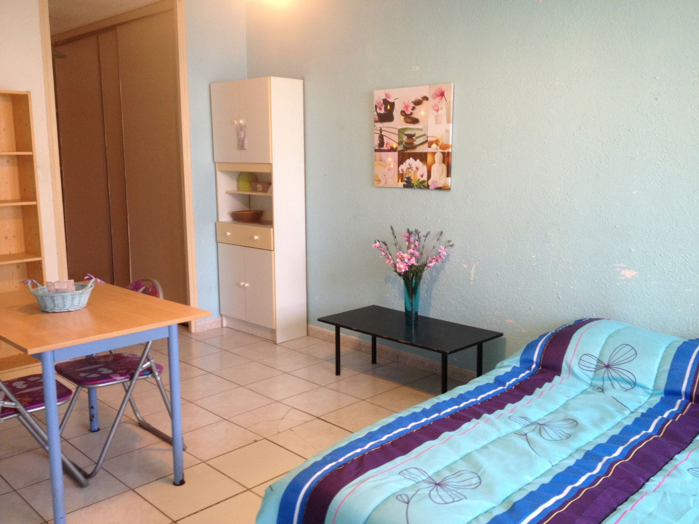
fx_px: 707
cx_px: 350
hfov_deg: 52.6
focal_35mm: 35
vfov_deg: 40.7
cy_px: 262
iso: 125
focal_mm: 4.28
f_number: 2.4
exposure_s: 1/20
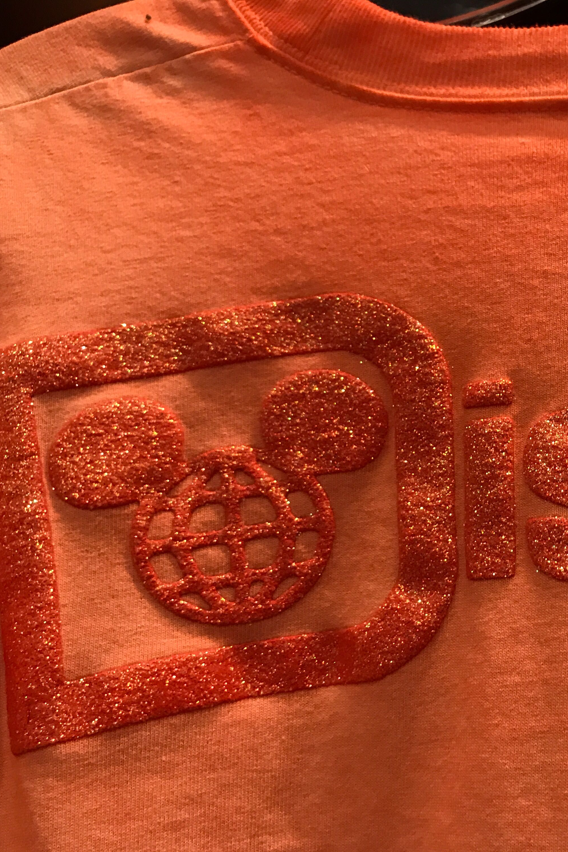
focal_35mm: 39
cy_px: 427
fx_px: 923
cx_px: 546
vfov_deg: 49.6
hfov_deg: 32.0
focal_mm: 3.99
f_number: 1.8
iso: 40
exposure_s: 1/24
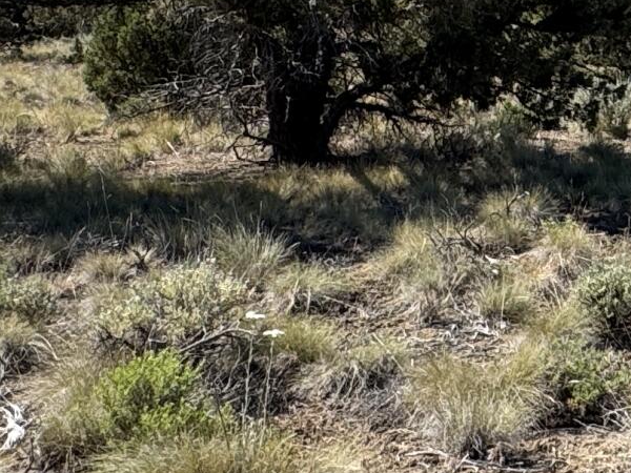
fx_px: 1276
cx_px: 836
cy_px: 63
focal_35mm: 70
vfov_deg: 20.7
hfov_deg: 24.1
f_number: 2.2
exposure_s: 1/1126
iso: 40
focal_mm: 2.22
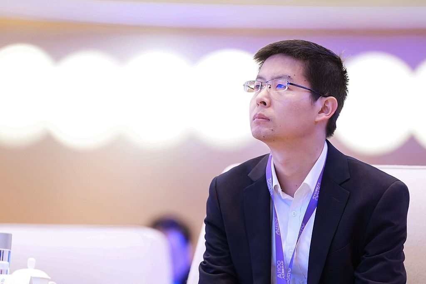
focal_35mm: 150
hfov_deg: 13.7
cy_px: 142
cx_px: 213
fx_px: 1775
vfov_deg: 9.2
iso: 1250
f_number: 2
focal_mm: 150
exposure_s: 1/400
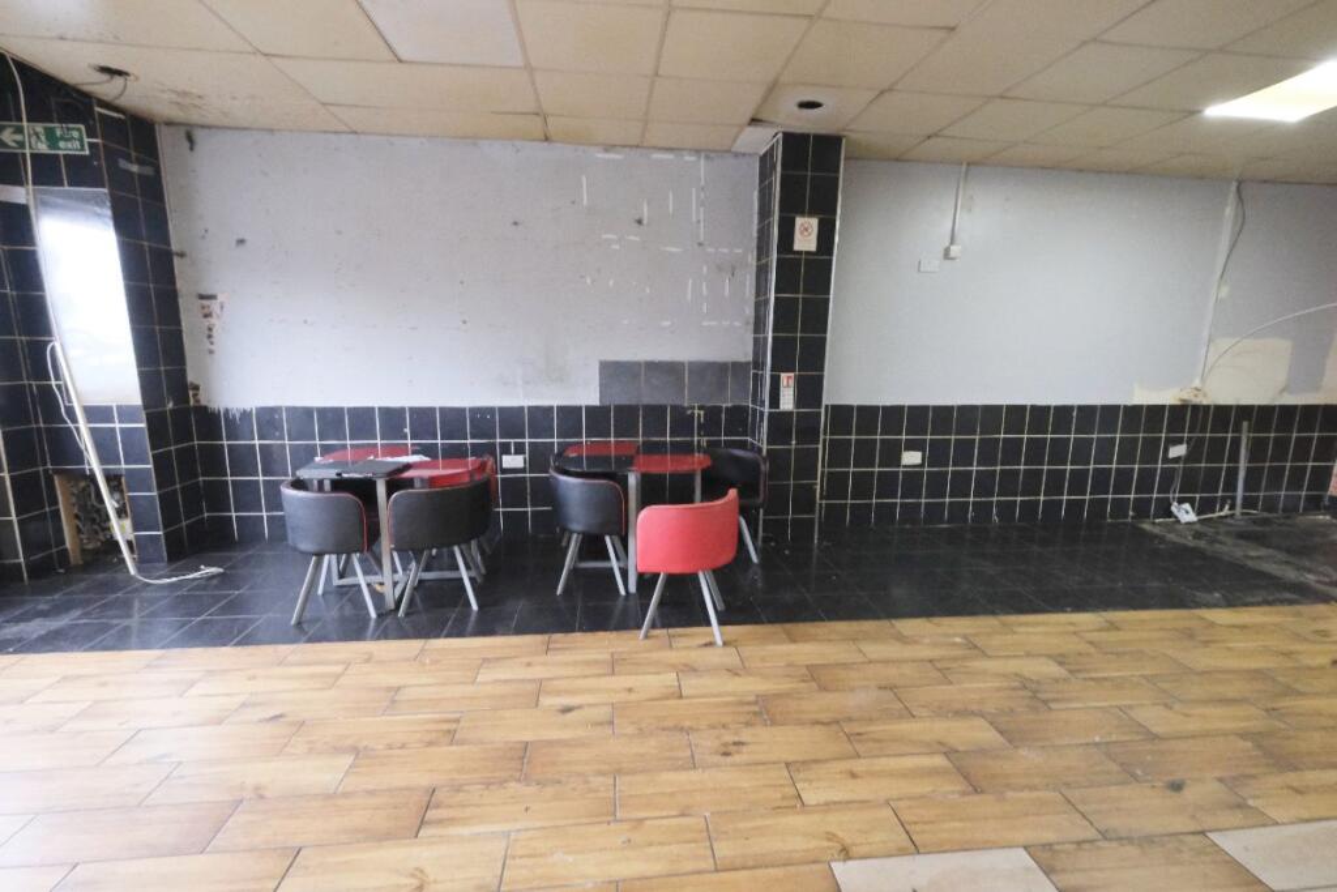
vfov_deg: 77.3
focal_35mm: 15
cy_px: 446
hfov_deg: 100.4
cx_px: 668
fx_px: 557
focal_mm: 10
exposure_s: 1/14
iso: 6400
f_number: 11
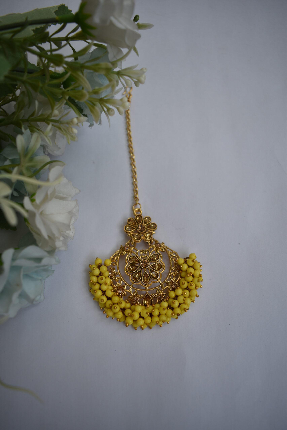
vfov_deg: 67.4
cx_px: 144
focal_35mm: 27
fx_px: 323
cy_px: 215
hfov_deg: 47.9
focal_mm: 18
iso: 100
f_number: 3.5
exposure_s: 1/100
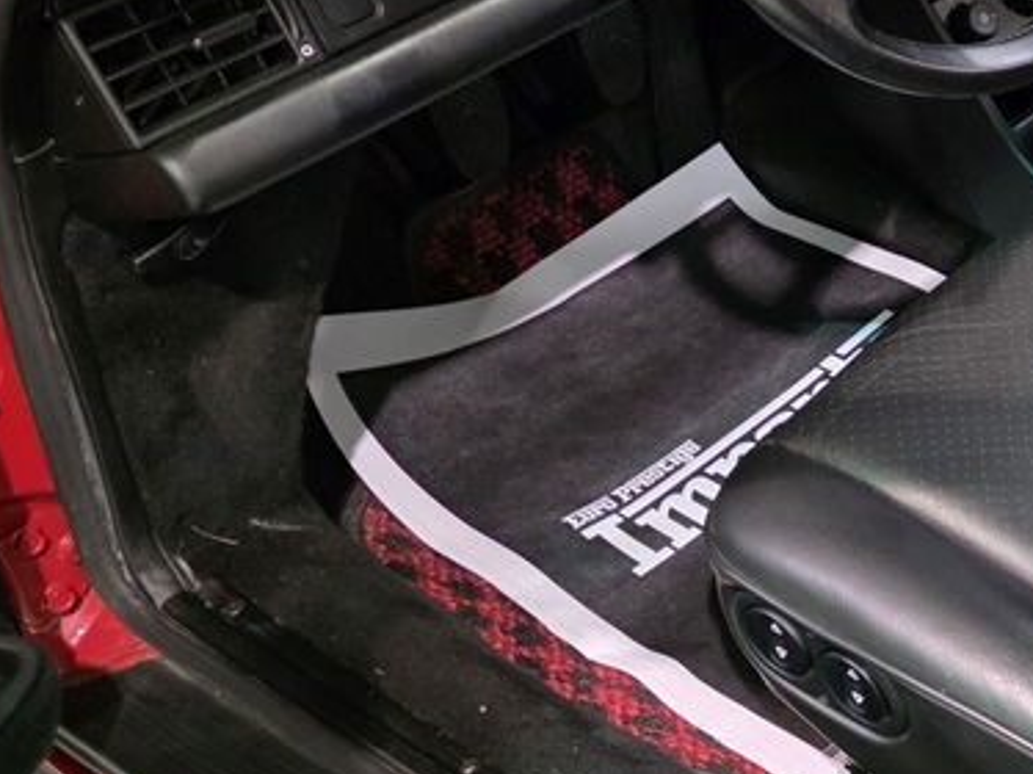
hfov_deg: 26.6
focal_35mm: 63
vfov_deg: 23.0
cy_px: 194
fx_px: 1879
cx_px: 1295
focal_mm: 6.3
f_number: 1.7
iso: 2000
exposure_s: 1/60
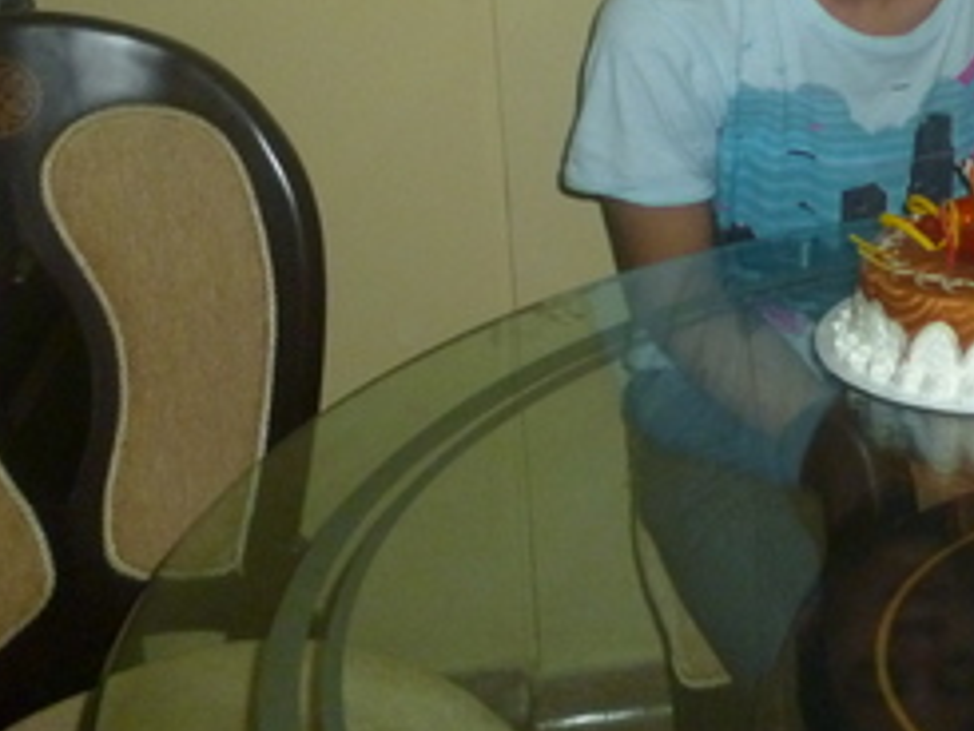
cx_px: 906
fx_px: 2055
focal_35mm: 73
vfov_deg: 19.3
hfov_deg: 25.7
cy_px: -79
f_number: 3.1
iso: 320
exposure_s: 1/60
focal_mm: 5
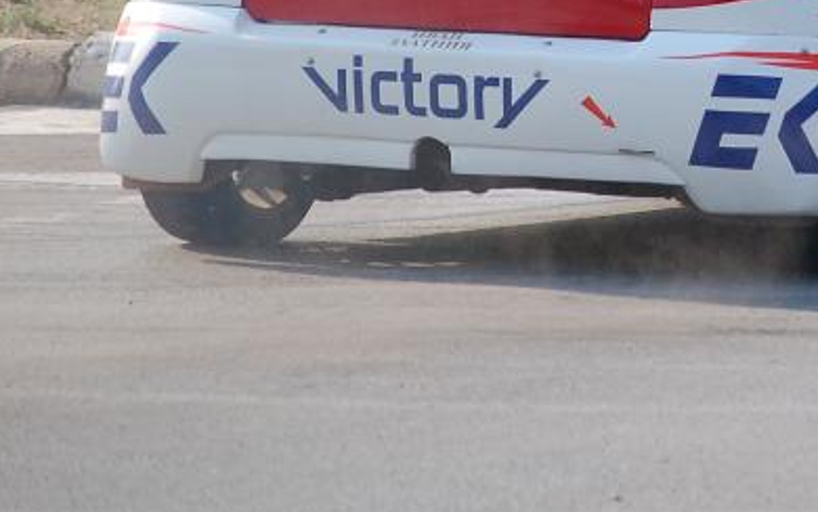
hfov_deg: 6.5
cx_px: 921
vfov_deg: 4.1
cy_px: -106
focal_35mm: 321
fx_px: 7158
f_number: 4.5
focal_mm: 80
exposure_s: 1/1000
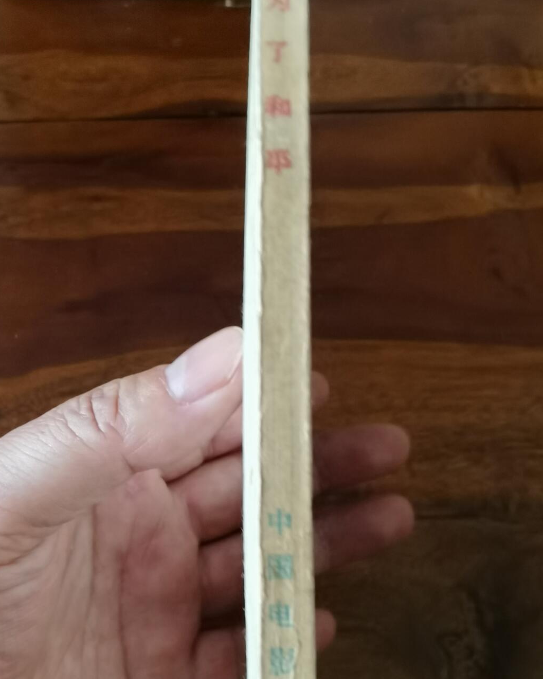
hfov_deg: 40.1
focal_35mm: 37
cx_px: 284
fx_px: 743
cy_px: 406
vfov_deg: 48.8
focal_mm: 2.26
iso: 800
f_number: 2.2
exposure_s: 1/16.7
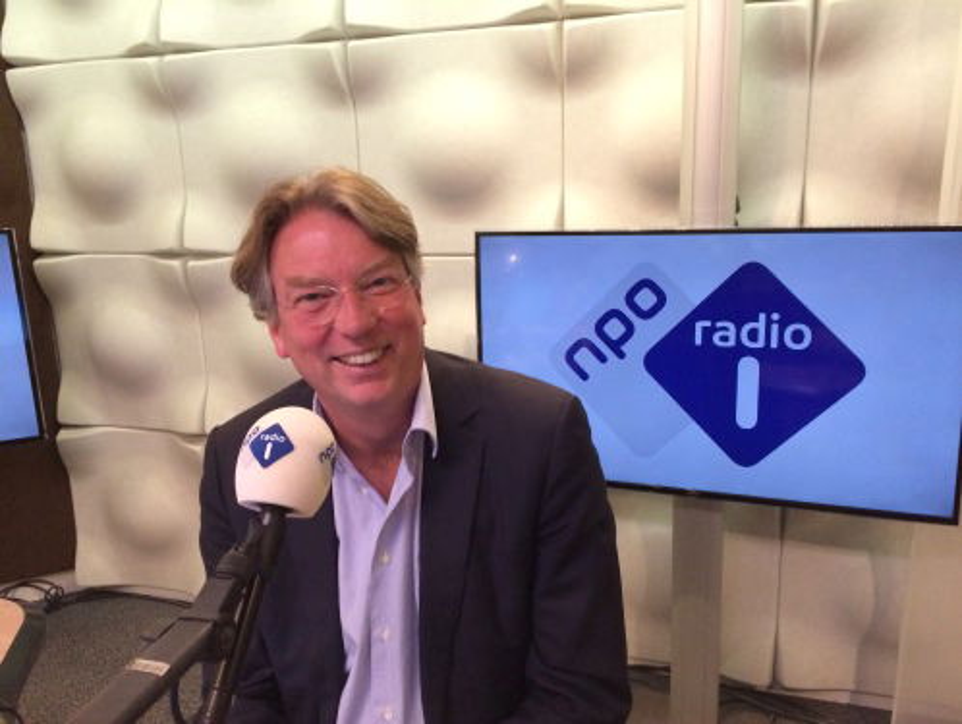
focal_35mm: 29
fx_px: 807
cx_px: 481
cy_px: 362
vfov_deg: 48.3
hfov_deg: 61.6
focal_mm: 4.15
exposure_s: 1/25
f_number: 2.2
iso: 250
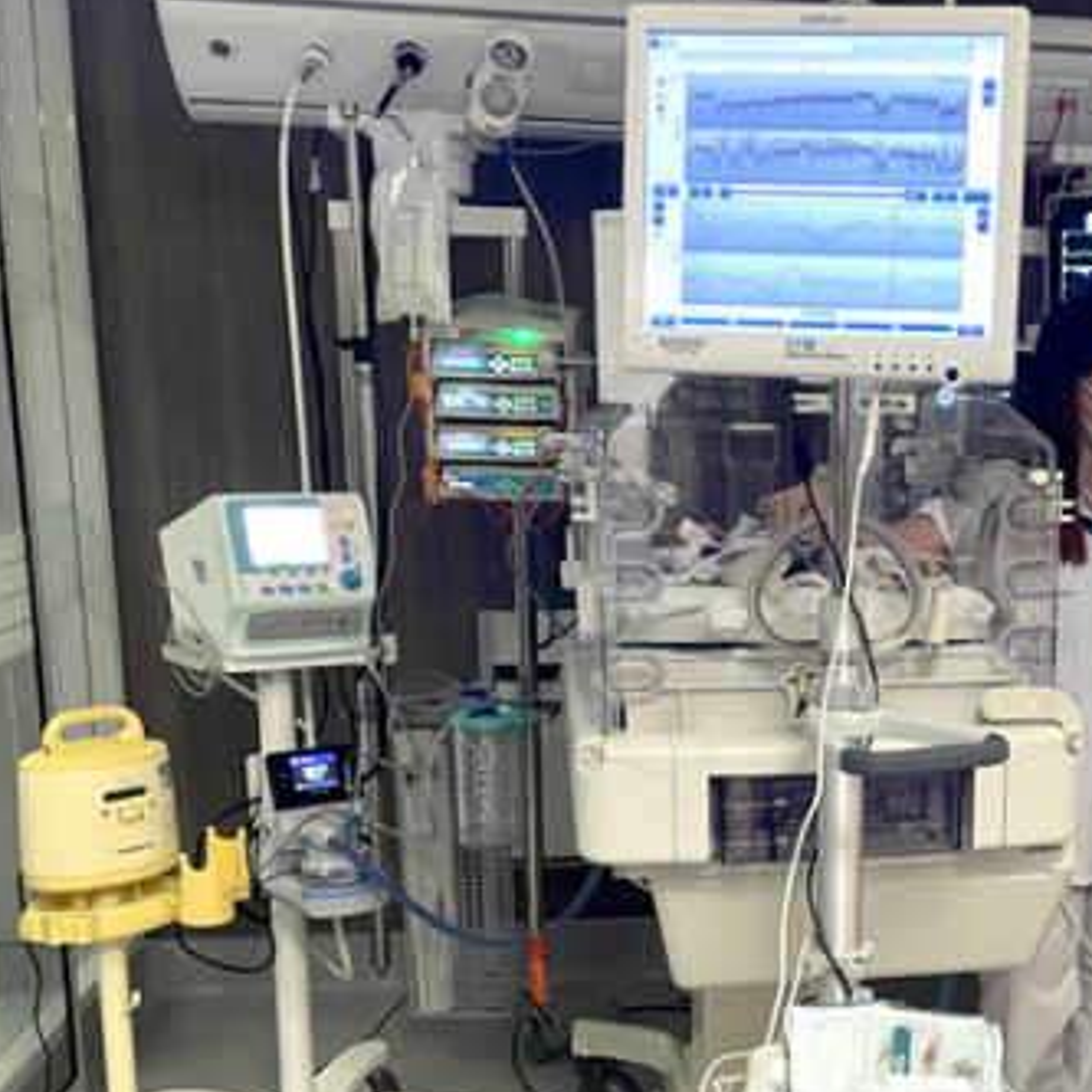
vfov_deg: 34.9
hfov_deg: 33.6
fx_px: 1713
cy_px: 761
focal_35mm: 48
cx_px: 971
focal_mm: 4.2
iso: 500
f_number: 1.6
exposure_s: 1/48
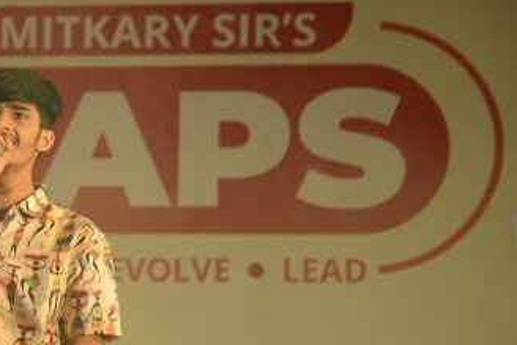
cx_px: 17
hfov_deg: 7.3
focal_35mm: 281
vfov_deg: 4.9
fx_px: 4037
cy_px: 172
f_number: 4
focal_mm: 120
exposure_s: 1/320
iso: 2000
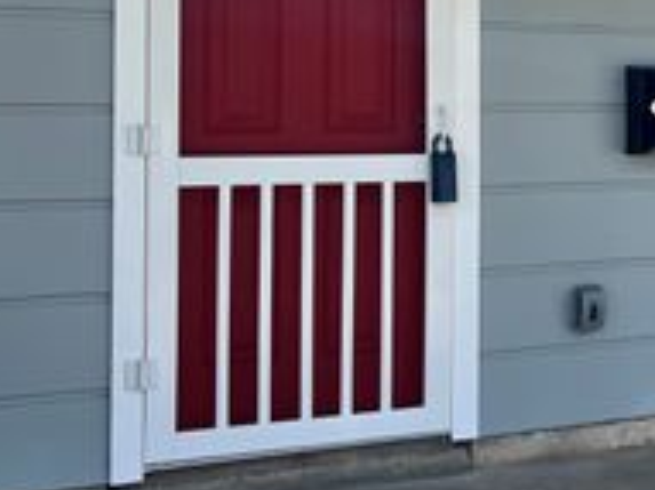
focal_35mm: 68
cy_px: 77
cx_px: 720
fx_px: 1286
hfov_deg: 26.4
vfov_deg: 21.2
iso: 50
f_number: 1.5
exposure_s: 1/1575
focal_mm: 5.7
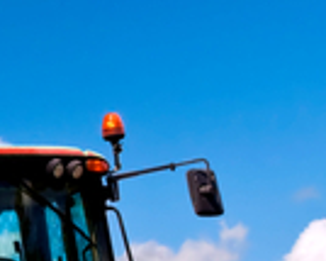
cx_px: -321
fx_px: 2063
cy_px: 122
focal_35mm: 214
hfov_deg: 8.6
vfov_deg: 7.2
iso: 200
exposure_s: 1/200
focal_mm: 24
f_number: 10
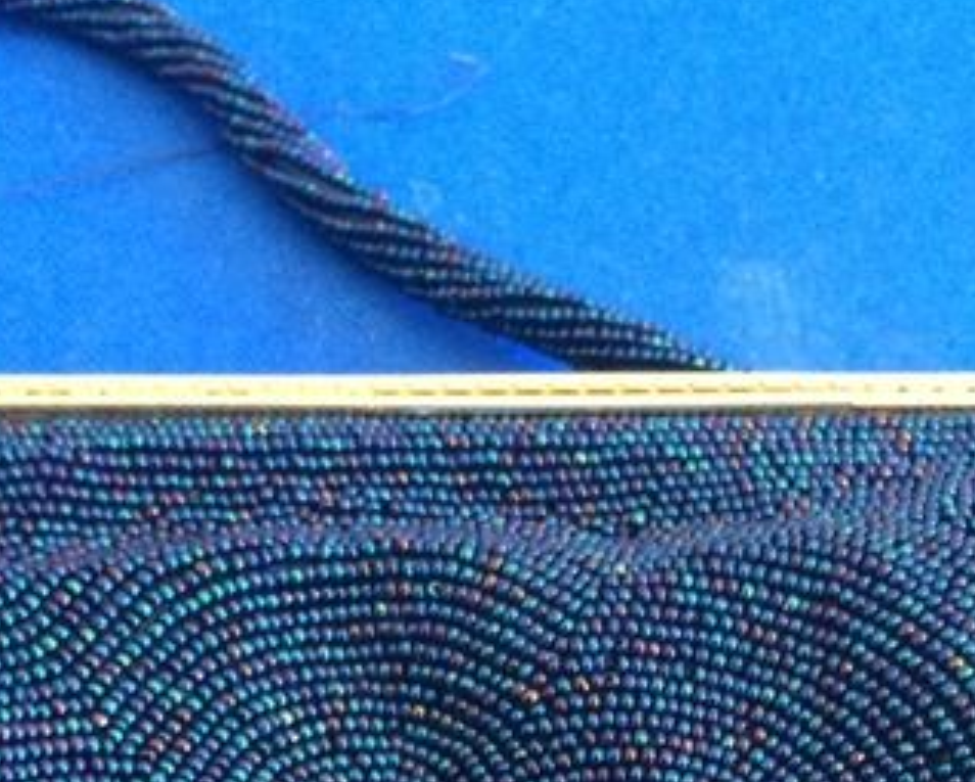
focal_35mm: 80
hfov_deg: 23.8
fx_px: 2311
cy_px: 1014
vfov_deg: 18.0
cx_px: 356
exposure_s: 1/17
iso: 250
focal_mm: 4.15
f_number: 2.2
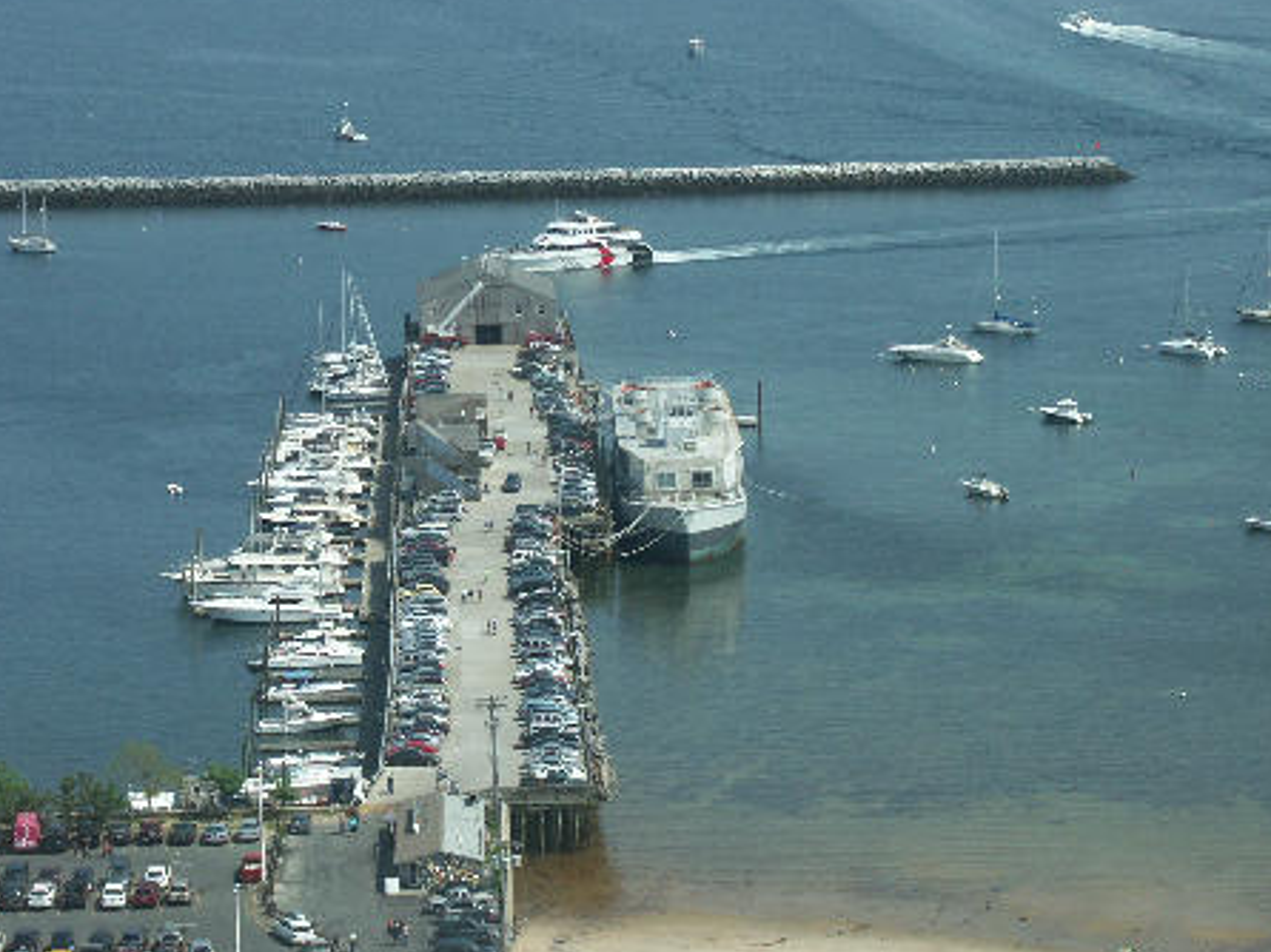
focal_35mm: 122
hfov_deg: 16.2
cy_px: 459
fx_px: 4477
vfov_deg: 12.1
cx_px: 560
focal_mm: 25.19
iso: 100
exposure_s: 1/400
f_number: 9
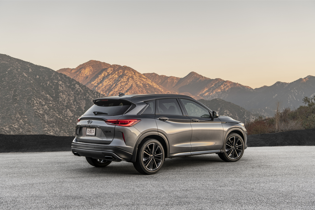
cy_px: 105
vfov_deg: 27.0
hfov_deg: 39.6
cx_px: 158
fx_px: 437
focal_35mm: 50
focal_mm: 50
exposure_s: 1/13
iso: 64
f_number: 5
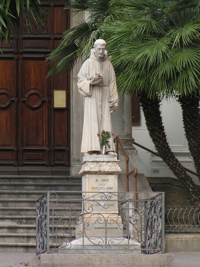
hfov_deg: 6.0
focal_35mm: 247
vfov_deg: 8.0
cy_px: 134
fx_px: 1902
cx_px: 100
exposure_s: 1/250
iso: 50
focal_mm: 37.8
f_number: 4.5
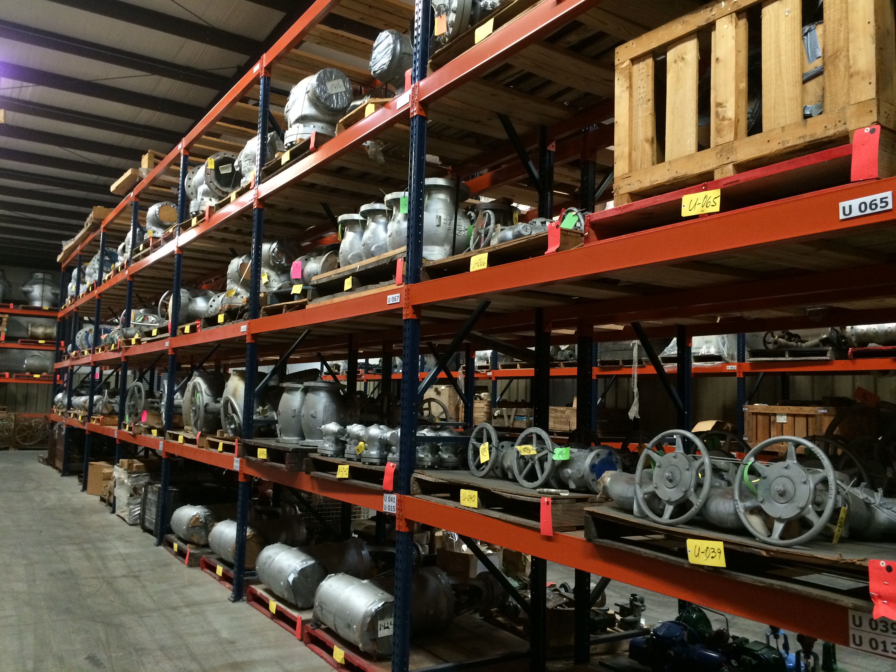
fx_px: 751
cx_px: 448
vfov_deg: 48.2
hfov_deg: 61.7
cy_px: 336
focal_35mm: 29
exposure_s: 1/15
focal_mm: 4.15
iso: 250
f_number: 2.2
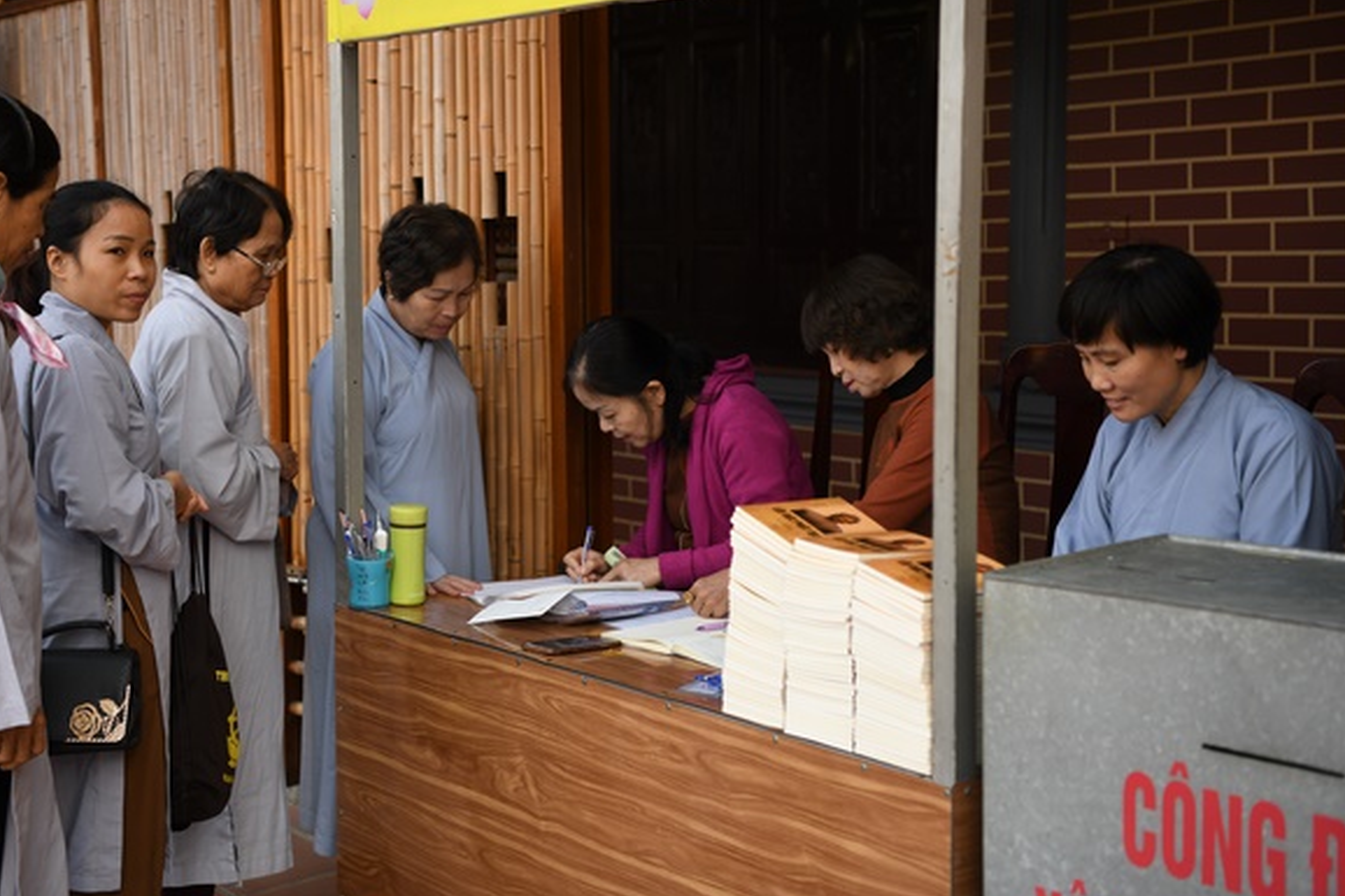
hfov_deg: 36.9
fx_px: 2017
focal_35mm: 54
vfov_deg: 25.0
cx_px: 612
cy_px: 415
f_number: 2.8
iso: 250
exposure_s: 1/400
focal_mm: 48
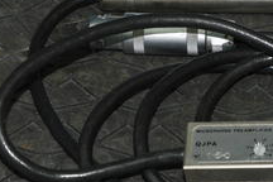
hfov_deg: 8.2
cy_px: 91
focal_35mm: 250
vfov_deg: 5.5
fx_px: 1896
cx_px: 234
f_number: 11
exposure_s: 1/60
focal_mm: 65
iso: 400
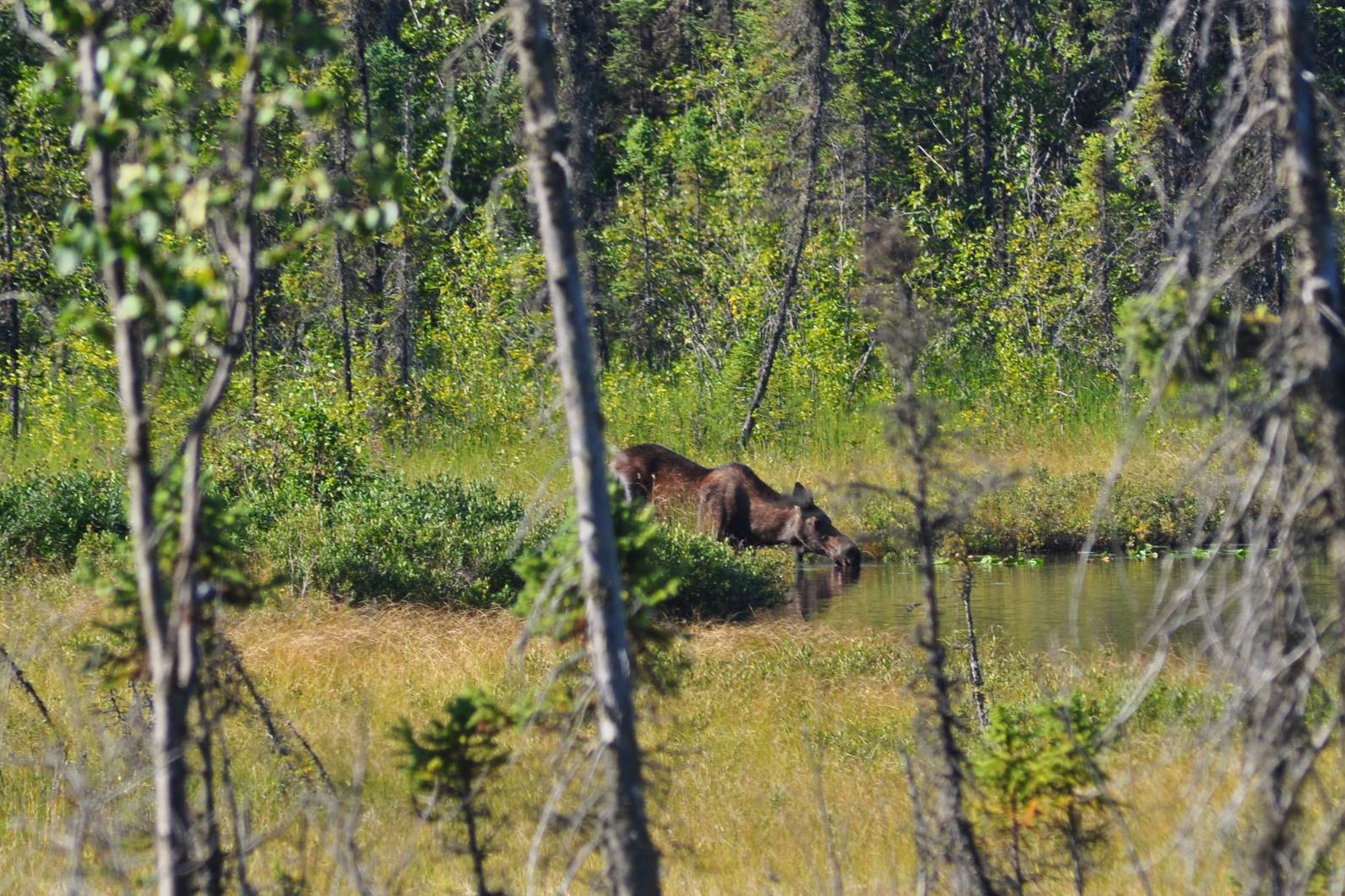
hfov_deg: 4.6
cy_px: 449
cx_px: 670
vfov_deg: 3.0
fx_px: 16923
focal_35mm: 453
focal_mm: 300
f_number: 10
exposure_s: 1/250
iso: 320
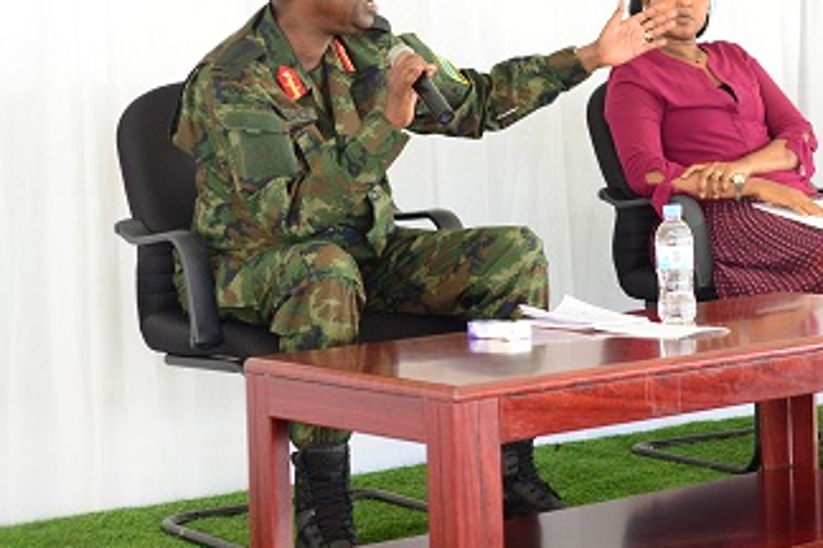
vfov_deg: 12.6
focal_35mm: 108
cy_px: 143
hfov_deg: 18.3
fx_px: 2469
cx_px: 881
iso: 1600
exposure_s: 1/160
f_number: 3.2
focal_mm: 50
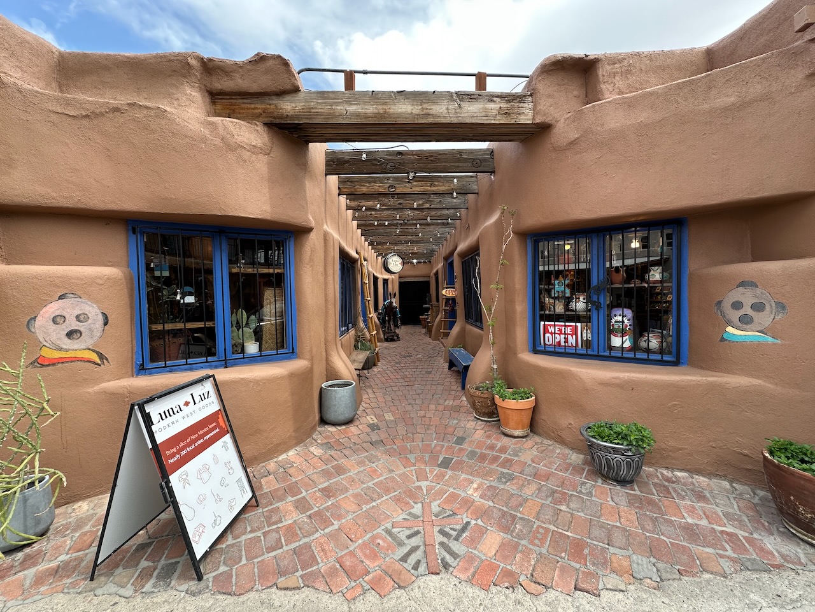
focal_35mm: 14
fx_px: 330
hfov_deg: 102.1
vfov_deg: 85.7
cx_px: 408
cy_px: 306
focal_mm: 2.22
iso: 40
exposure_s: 1/350
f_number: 2.2
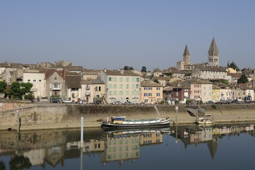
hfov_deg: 44.5
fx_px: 311
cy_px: 85
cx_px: 128
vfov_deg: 30.5
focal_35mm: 44
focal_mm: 44
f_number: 18
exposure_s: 1/160
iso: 200
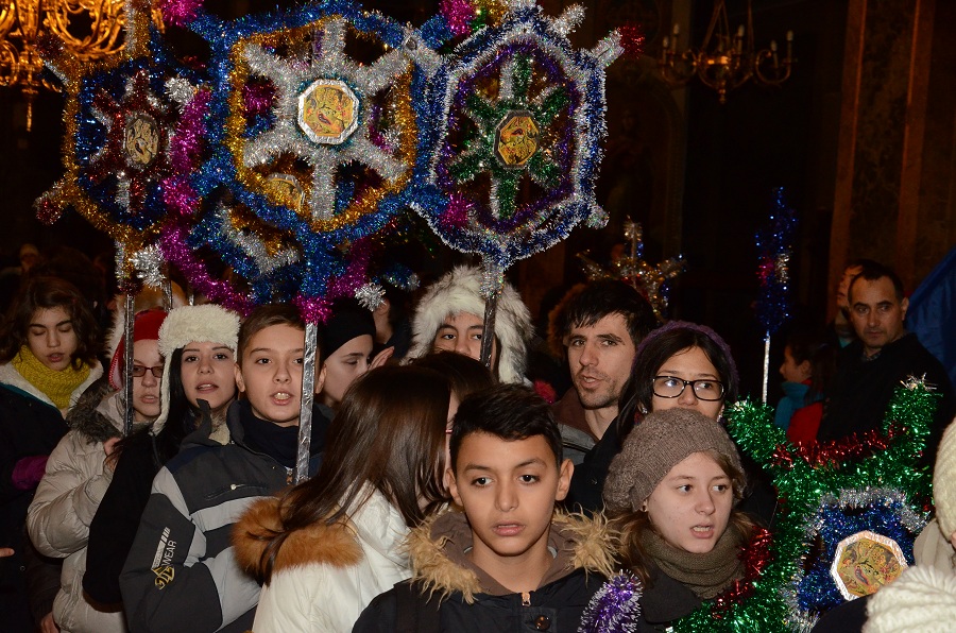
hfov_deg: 28.1
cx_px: 478
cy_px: 316
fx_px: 1908
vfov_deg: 18.8
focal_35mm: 72
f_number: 9
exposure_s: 1/60
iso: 2500
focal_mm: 48
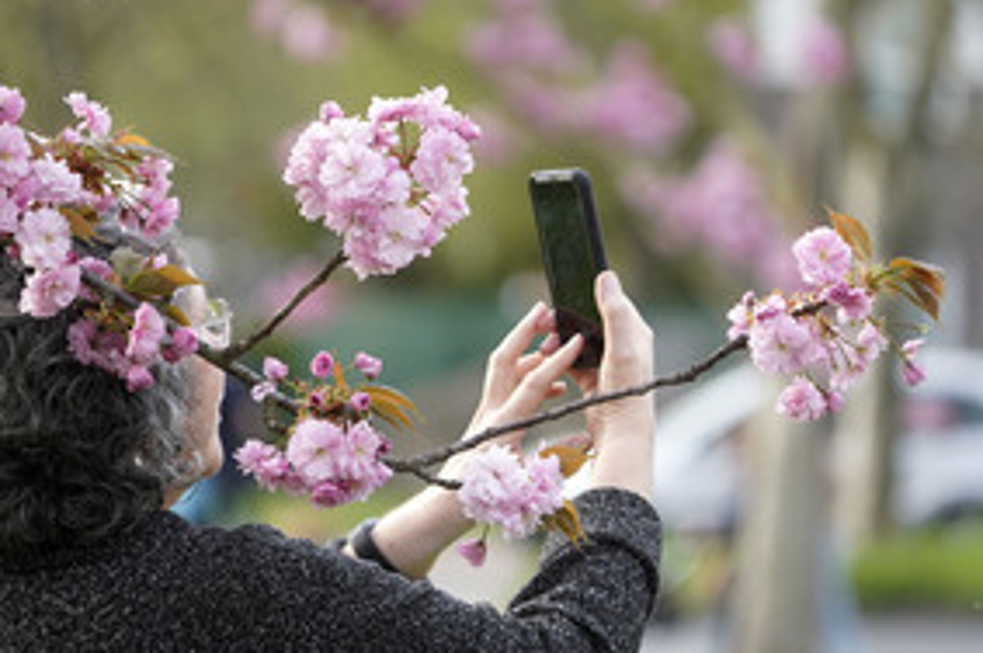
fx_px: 10173
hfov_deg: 5.5
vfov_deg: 3.7
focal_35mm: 373
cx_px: 446
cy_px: 254
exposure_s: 1/640
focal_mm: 234
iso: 1600
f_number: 5.6
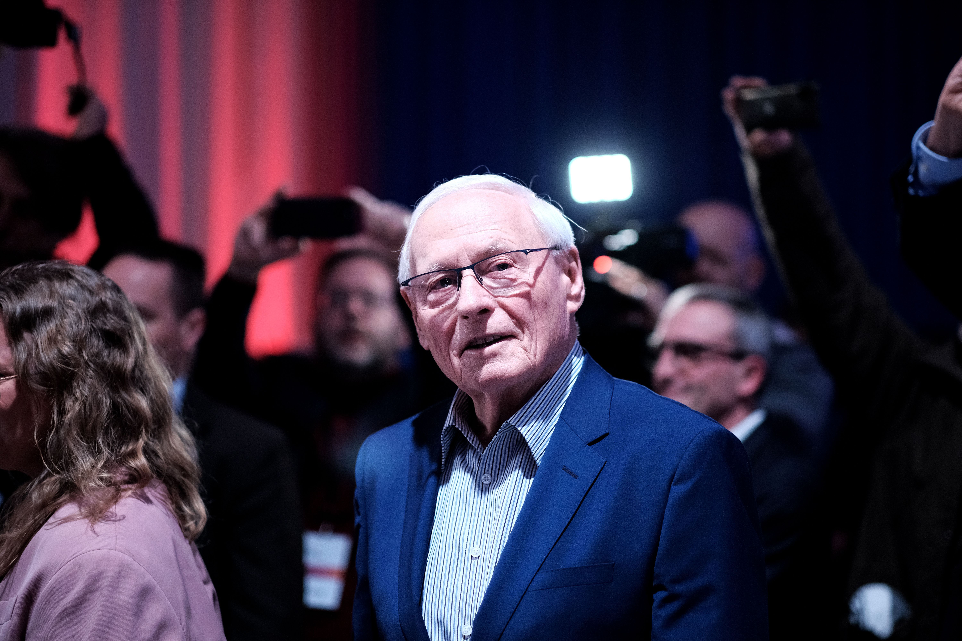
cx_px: 481
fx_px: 2244
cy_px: 320
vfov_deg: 16.3
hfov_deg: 24.2
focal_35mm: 84
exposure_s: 1/320
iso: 2000
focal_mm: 56
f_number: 2
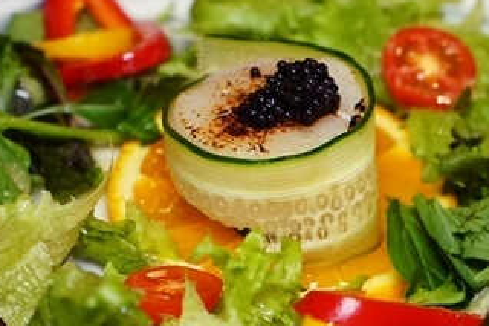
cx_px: 319
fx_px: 1629
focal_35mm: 120
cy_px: 172
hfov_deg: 17.0
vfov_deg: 11.4
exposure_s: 1/60
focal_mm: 48
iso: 1600
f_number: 4.5
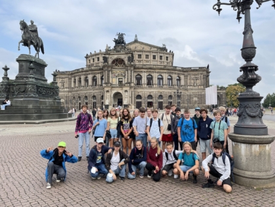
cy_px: 104
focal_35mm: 26
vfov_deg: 53.1
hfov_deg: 67.3
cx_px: 138
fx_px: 207
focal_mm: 4.2
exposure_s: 1/2257
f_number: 1.6
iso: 32
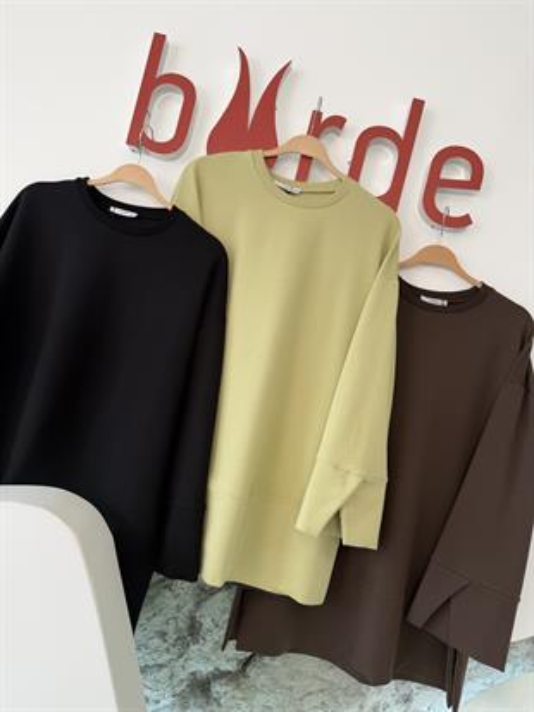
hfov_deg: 56.8
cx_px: 267
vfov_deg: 71.6
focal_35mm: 24
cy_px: 356
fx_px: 493
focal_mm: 6.76
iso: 50
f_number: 1.78
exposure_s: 1/137
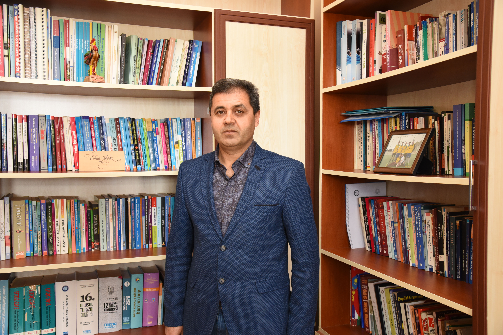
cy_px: 168
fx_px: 489
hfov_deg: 54.4
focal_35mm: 35
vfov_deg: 37.9
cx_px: 252
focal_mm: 35
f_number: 5.6
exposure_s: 1/50
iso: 2000
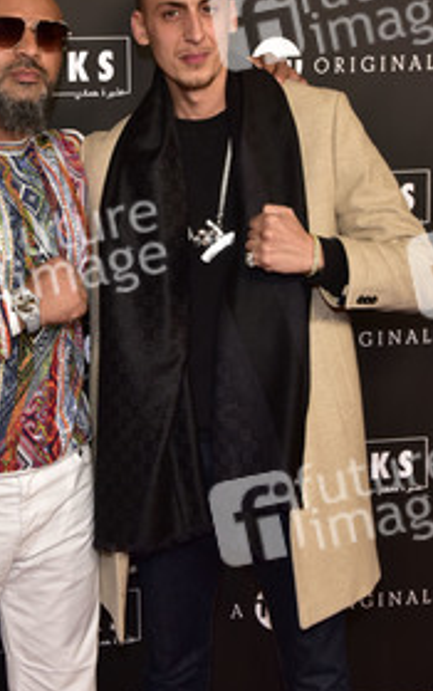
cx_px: 111
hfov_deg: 18.5
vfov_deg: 29.3
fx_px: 1318
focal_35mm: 70
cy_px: 384
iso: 2000
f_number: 8
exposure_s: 1/250
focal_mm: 48
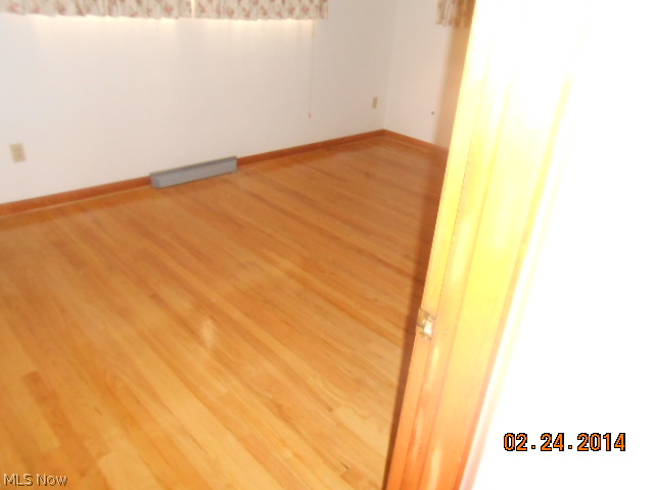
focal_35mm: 26
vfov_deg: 53.1
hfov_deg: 67.3
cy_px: 245
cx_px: 327
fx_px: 491
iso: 800
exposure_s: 1/25
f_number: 3.5
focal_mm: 4.6
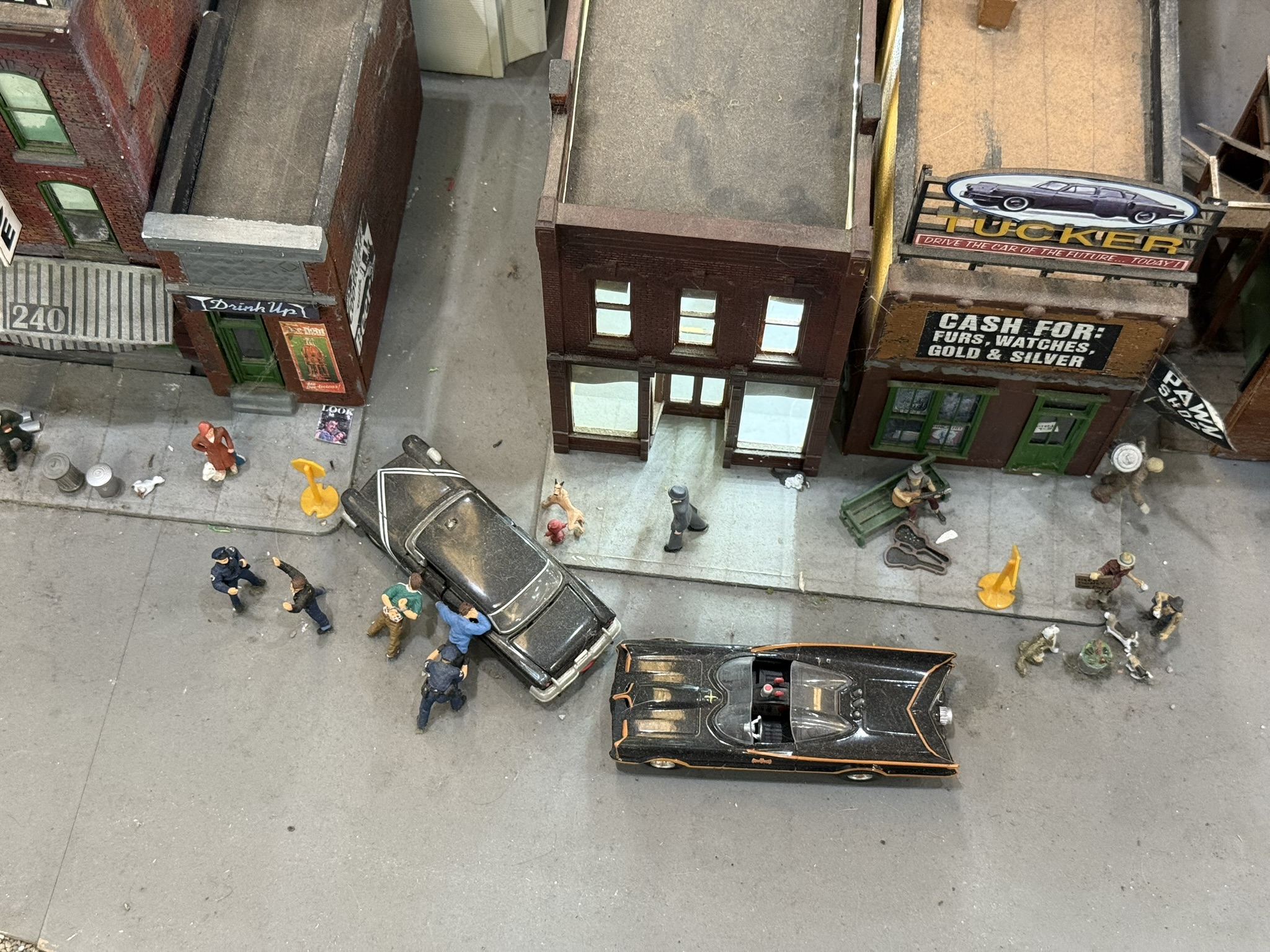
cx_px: 635
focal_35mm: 48
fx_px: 1761
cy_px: 476
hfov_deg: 39.7
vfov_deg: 30.3
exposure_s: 1/40
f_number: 1.78
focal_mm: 6.76
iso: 250
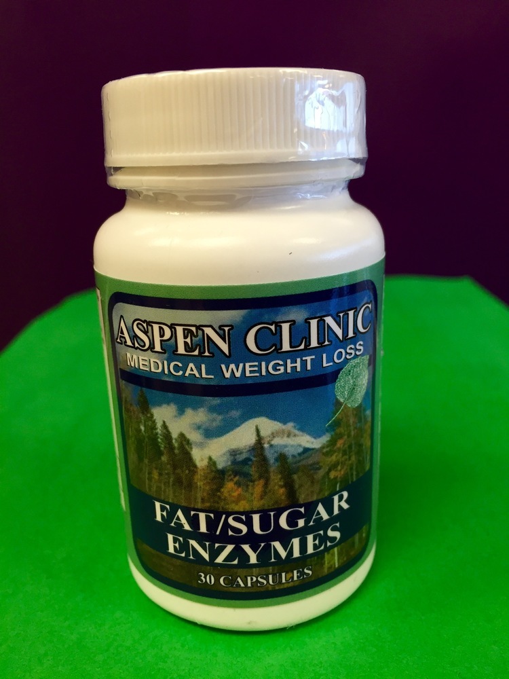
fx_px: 569
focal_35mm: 29
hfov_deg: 48.2
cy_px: 340
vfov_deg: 61.7
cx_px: 254
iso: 32
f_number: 2.2
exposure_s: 1/30
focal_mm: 4.15
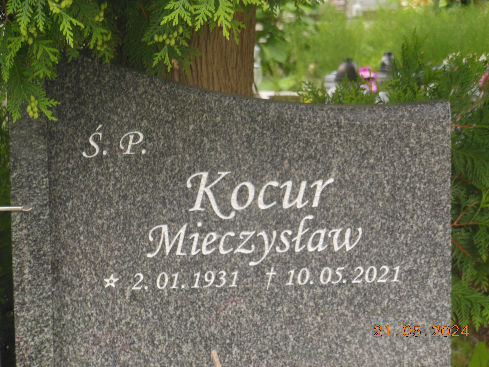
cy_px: 184
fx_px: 2359
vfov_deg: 8.9
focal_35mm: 167
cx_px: 244
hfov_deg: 11.8
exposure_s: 1/60
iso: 200
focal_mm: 29.8
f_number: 5.4
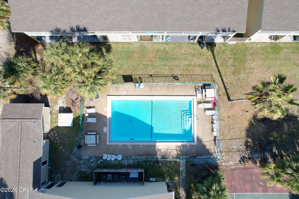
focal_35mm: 22
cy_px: 100
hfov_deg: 78.6
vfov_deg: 57.2
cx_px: 150
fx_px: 183
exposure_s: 1/1250
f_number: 2.8
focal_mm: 8.38
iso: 110
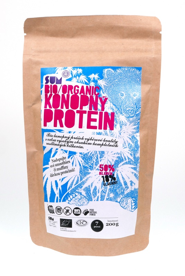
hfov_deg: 24.2
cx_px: 92
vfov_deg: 35.6
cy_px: 138
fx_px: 431
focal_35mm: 56
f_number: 16
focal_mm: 25.4
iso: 800
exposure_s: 1/30
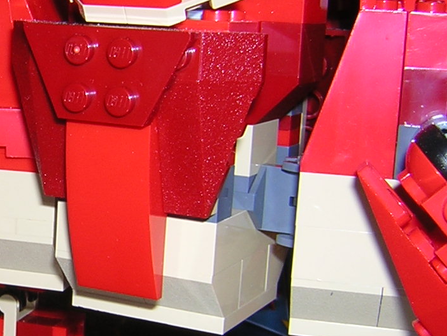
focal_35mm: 82
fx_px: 1059
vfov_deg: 18.0
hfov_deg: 22.9
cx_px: -1
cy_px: 160
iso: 100
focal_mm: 4.7
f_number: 5.2
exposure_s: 1/60.1
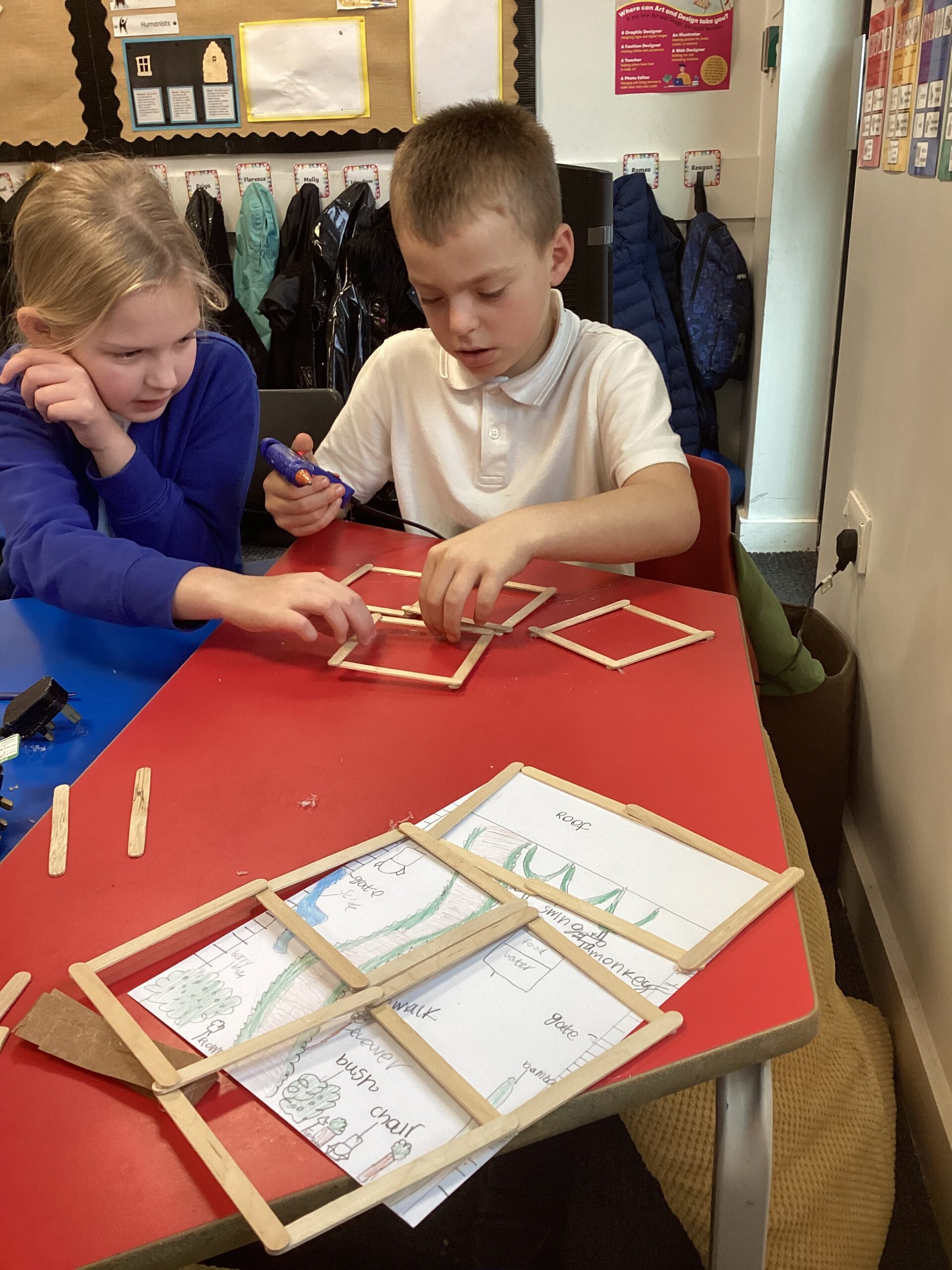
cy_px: 635
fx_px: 1137
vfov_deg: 58.4
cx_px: 476
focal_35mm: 31
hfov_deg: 45.4
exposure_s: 1/60
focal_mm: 3.3
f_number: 2.4
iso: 125
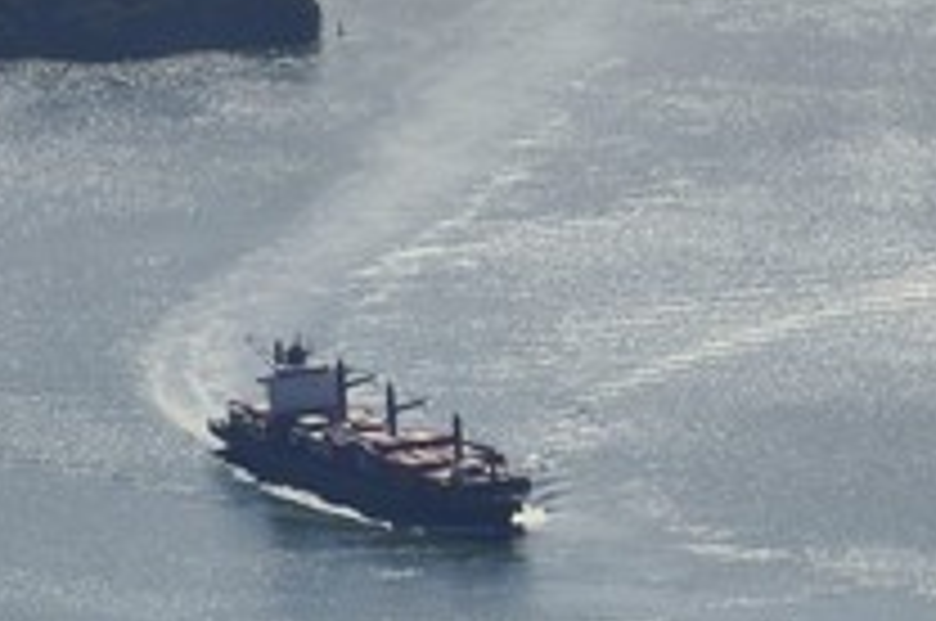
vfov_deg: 2.7
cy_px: 153
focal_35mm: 508
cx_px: 3064
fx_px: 13187
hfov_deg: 3.9
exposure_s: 1/1000
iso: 320
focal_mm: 66
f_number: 13
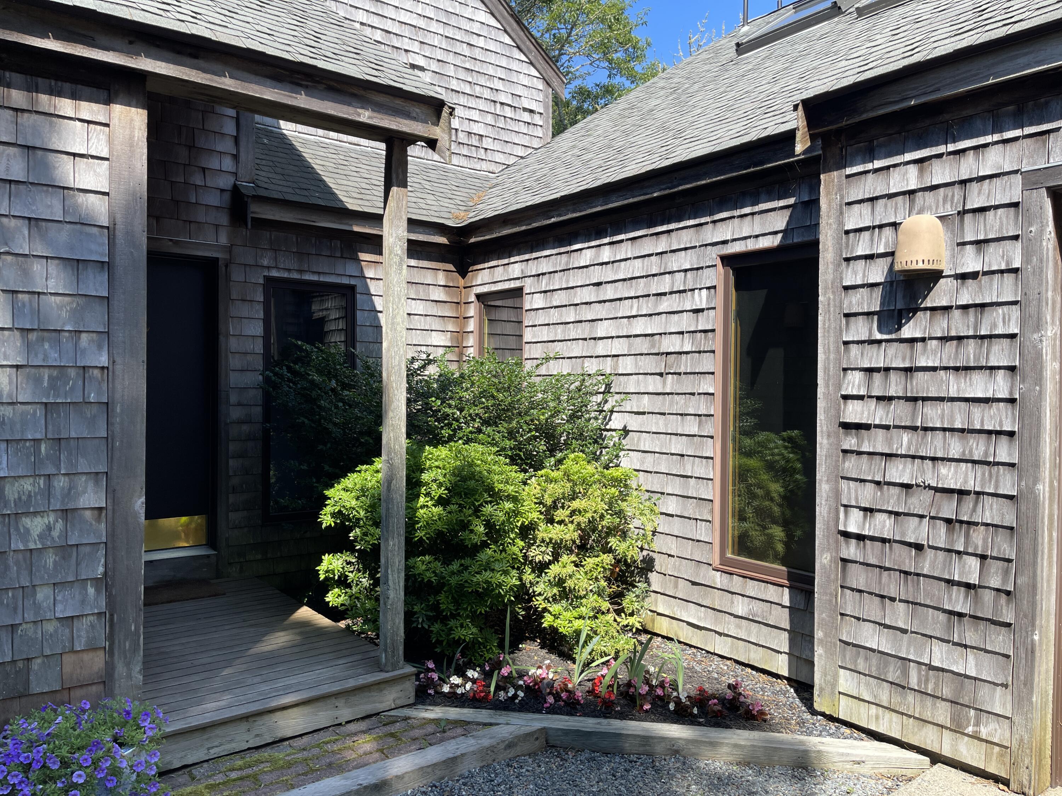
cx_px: 531
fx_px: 767
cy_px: 398
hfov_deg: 69.4
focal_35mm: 25
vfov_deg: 54.9
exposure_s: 1/1475
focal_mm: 5.1
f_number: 1.6
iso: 32
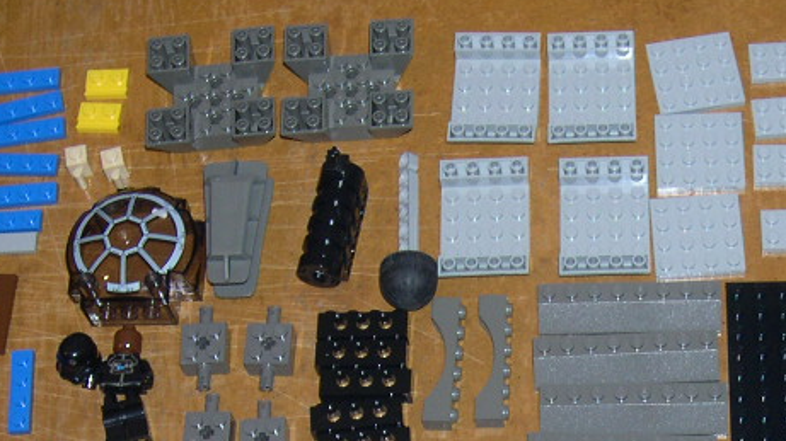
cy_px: 550
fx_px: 1917
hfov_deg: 22.9
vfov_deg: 12.8
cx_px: 602
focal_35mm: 92
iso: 100
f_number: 2.8
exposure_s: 1/60
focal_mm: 8
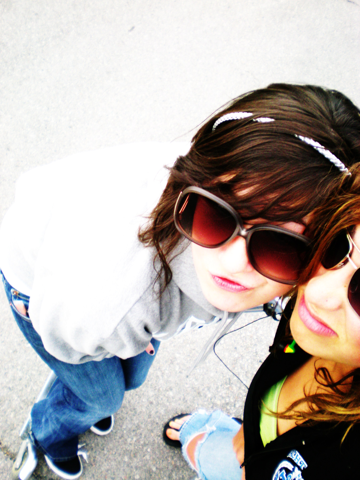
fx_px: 527
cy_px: 240
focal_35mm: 38
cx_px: 180
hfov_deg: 37.7
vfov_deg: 49.0
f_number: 3.1
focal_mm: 6.3
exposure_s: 1/61.3
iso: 85
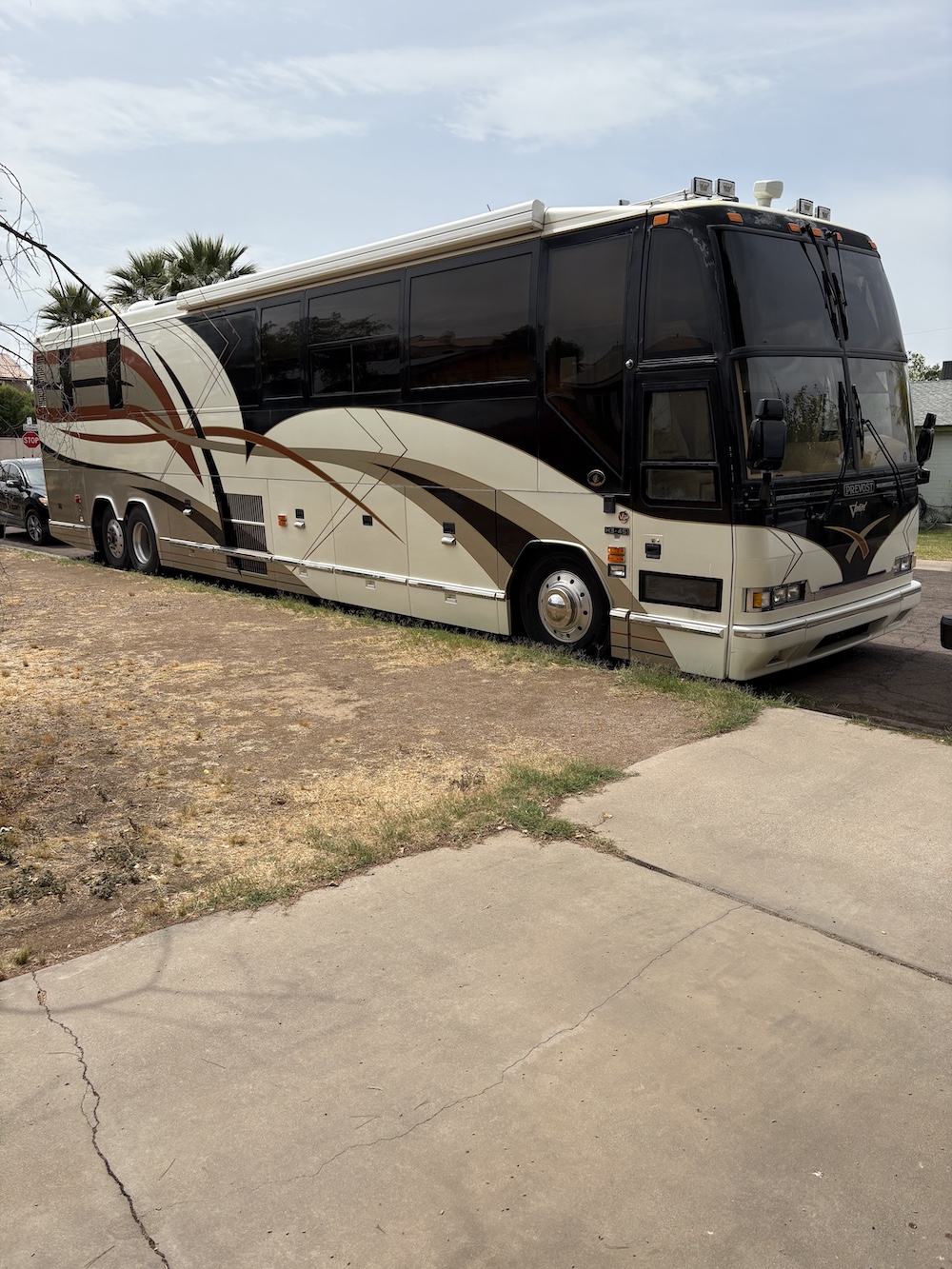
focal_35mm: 26
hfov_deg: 53.1
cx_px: 476
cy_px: 634
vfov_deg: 67.3
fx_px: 953
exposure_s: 1/5348
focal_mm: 5.96
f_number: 1.6
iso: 50
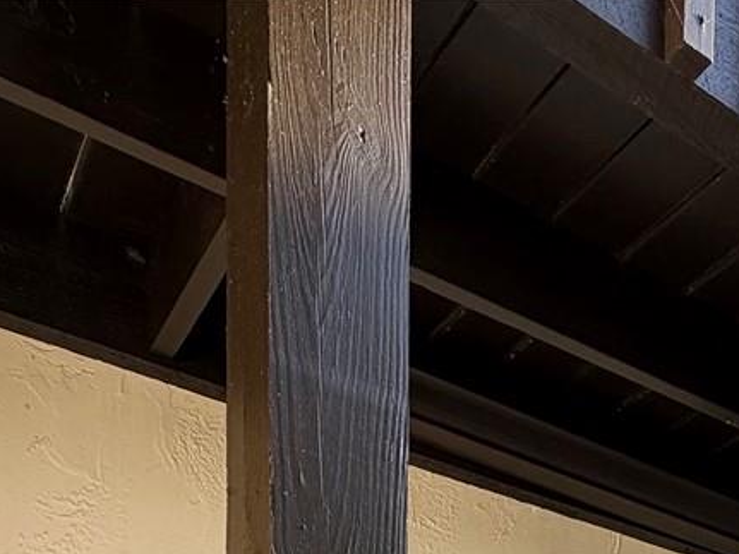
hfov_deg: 33.7
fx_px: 1110
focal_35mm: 52
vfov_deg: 19.7
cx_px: 736
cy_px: 1024
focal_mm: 2.22
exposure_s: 1/224
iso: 40
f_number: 2.2
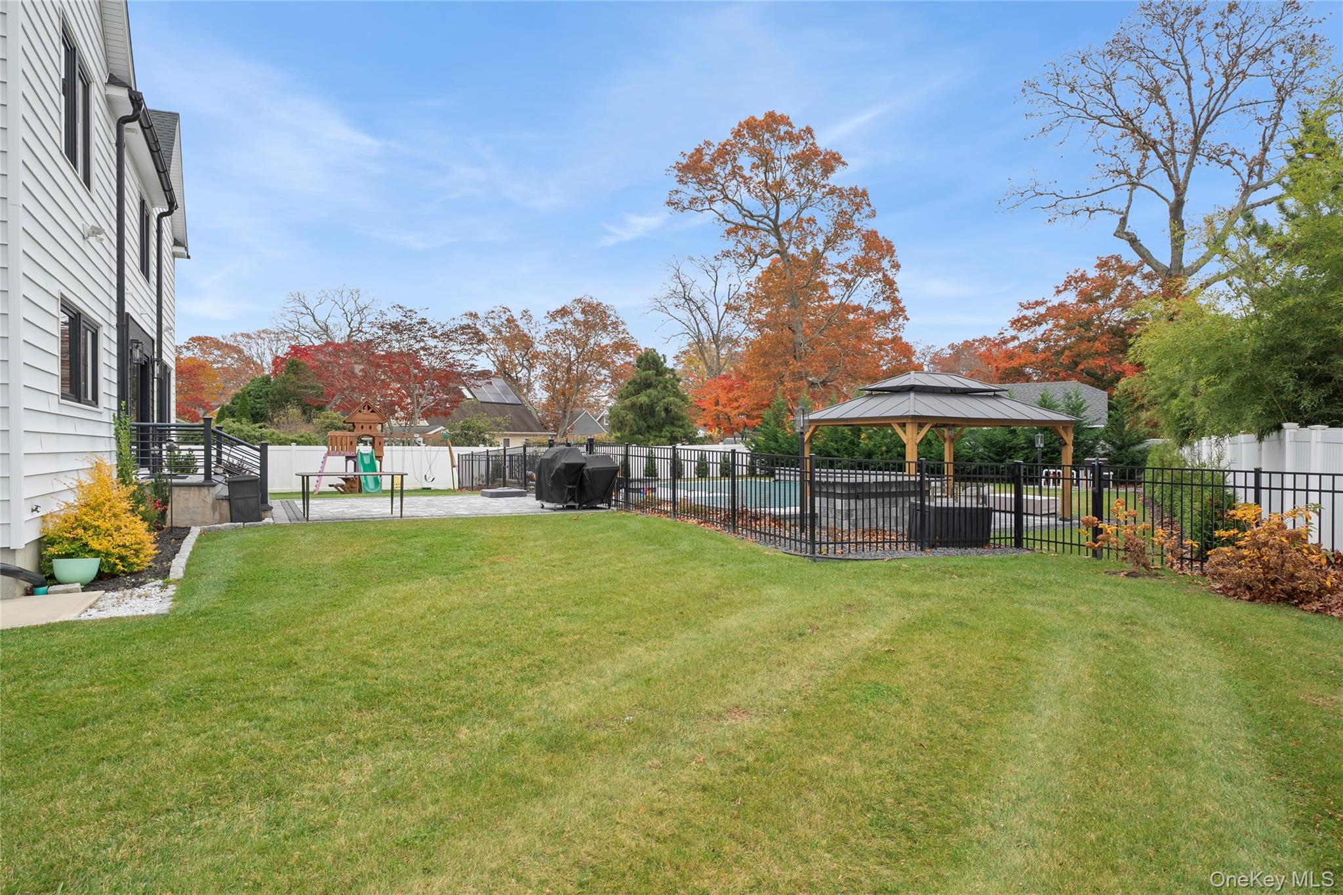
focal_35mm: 20
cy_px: 448
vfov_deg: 61.9
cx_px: 672
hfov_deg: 84.0
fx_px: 746
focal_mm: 20
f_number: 9
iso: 400
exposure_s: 1/60
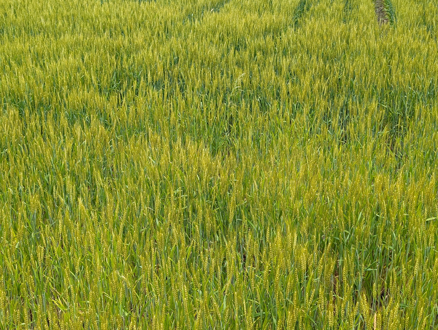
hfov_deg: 38.9
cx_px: 219
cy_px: 165
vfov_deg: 29.7
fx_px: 621
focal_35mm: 49
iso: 24
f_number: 1.68
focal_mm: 6.9
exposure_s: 1/250
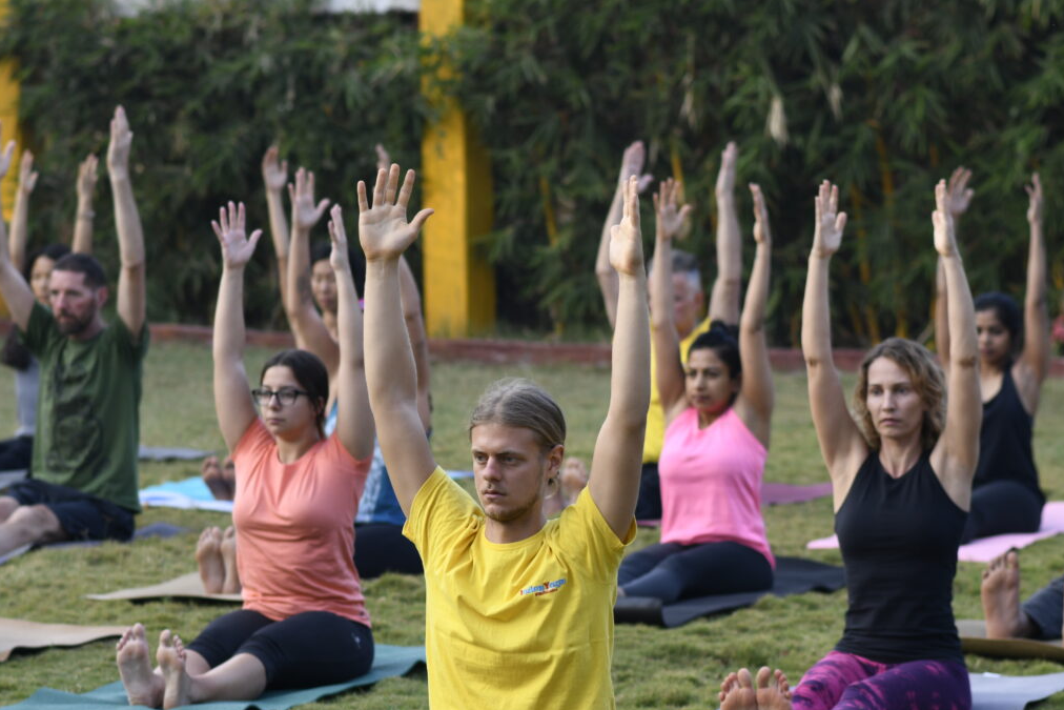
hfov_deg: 11.9
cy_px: 540
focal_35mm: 172
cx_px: 434
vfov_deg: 8.0
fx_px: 5084
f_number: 3.5
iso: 250
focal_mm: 85
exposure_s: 1/400
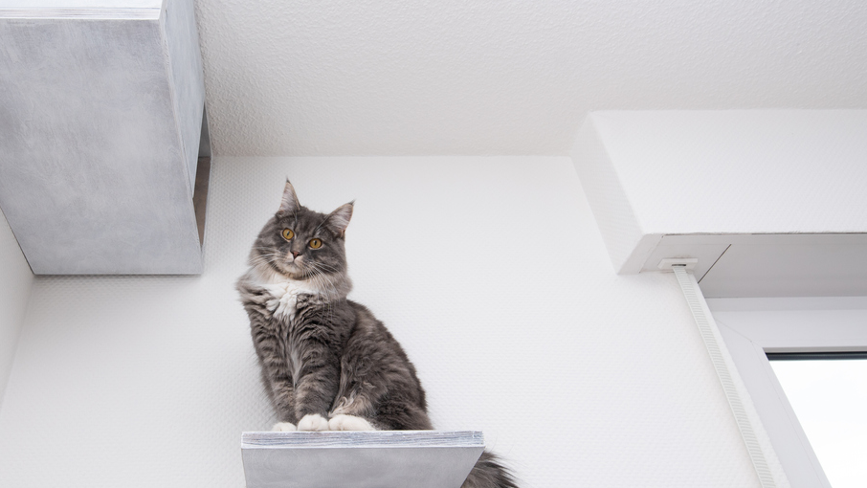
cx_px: 288
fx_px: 667
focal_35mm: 29
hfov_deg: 64.3
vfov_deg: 40.2
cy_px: 257
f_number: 5.6
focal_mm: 20
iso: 200
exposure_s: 1/200
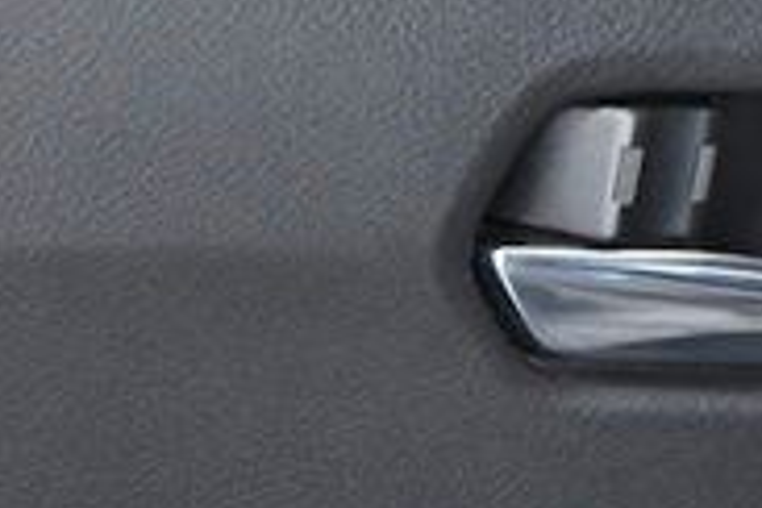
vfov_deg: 3.1
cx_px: -604
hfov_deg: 4.7
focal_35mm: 437
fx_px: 9249
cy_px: 1118
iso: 2000
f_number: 3.5
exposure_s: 1/320
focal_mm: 52
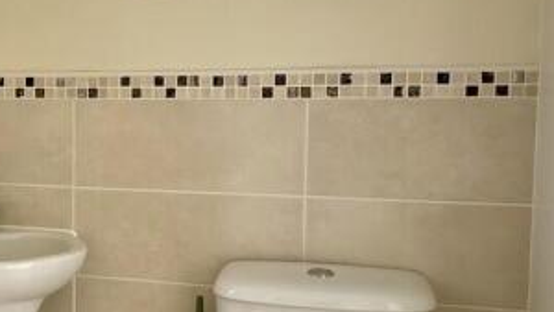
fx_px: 808
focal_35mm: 55
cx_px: 66
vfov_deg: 21.8
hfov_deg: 35.8
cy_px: 171
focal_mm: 4.2
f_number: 1.6
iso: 32
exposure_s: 1/321
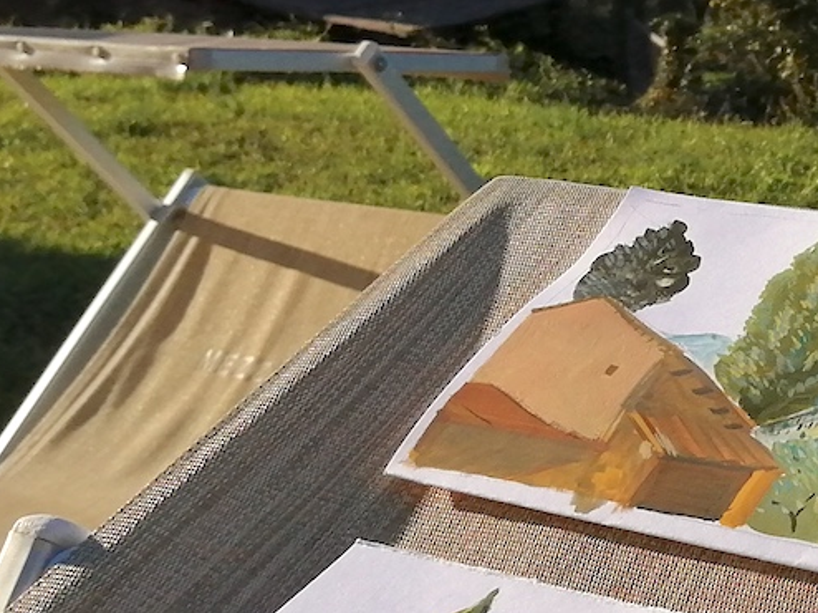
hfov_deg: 22.9
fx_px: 1866
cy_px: 369
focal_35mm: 79
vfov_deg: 18.6
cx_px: 955
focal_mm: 3.46
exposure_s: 1/2793
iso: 50
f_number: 1.8
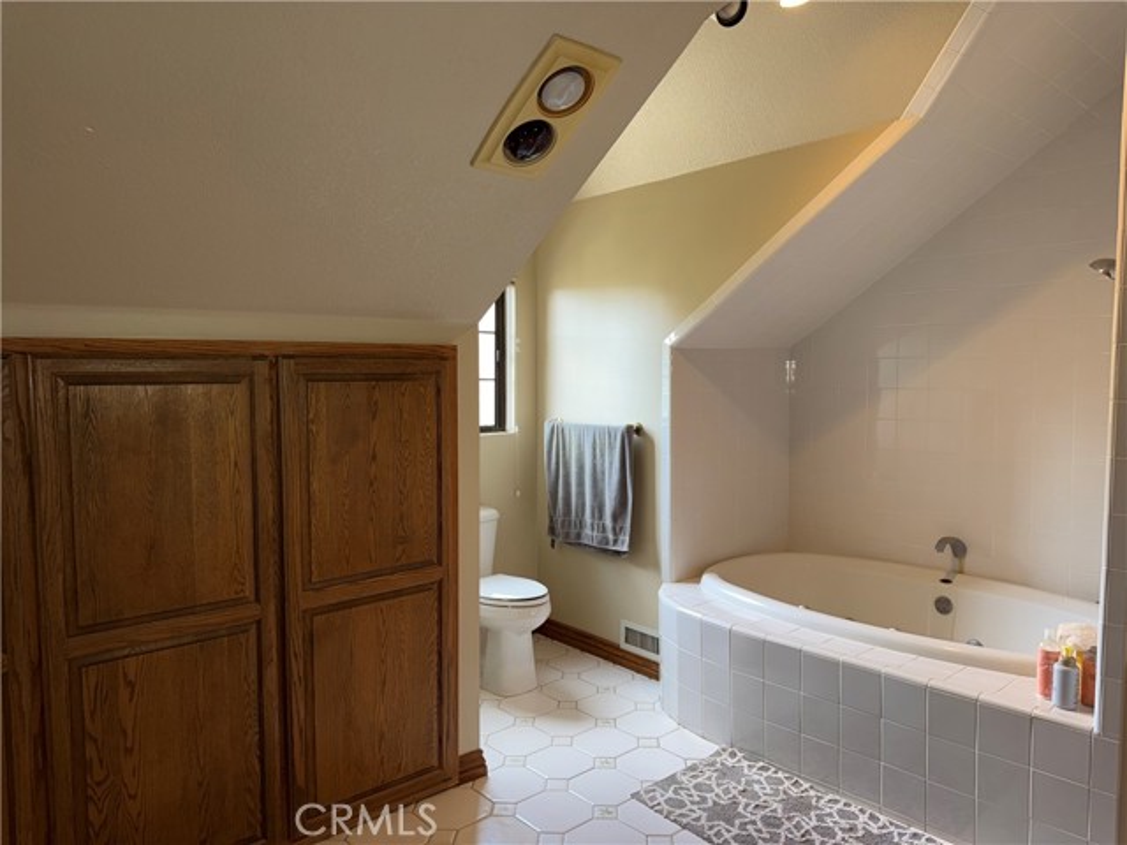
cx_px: 564
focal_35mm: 24
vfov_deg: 56.8
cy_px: 422
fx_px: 781
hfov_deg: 71.6
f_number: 1.78
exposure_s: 1/30
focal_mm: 6.76
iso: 64
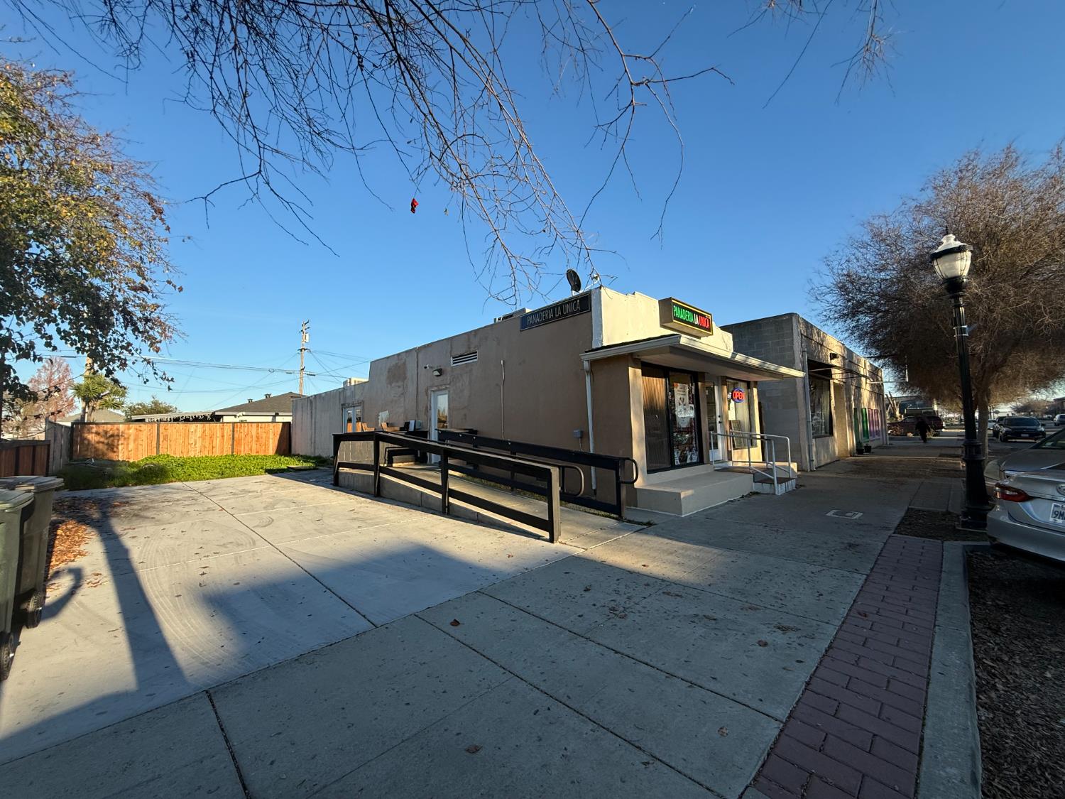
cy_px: 400
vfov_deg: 85.7
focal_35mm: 14
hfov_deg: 102.1
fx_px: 431
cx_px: 532
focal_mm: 2.22
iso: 64
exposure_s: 1/1189
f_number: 2.2
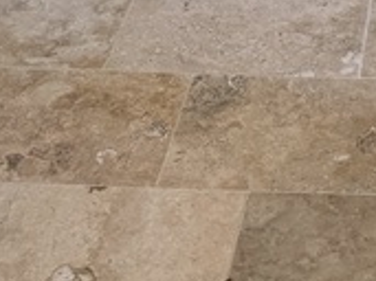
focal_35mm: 144
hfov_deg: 13.4
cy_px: -549
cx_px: 422
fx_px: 1563
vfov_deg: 8.6
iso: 64
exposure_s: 1/100
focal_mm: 6.76
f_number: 1.78
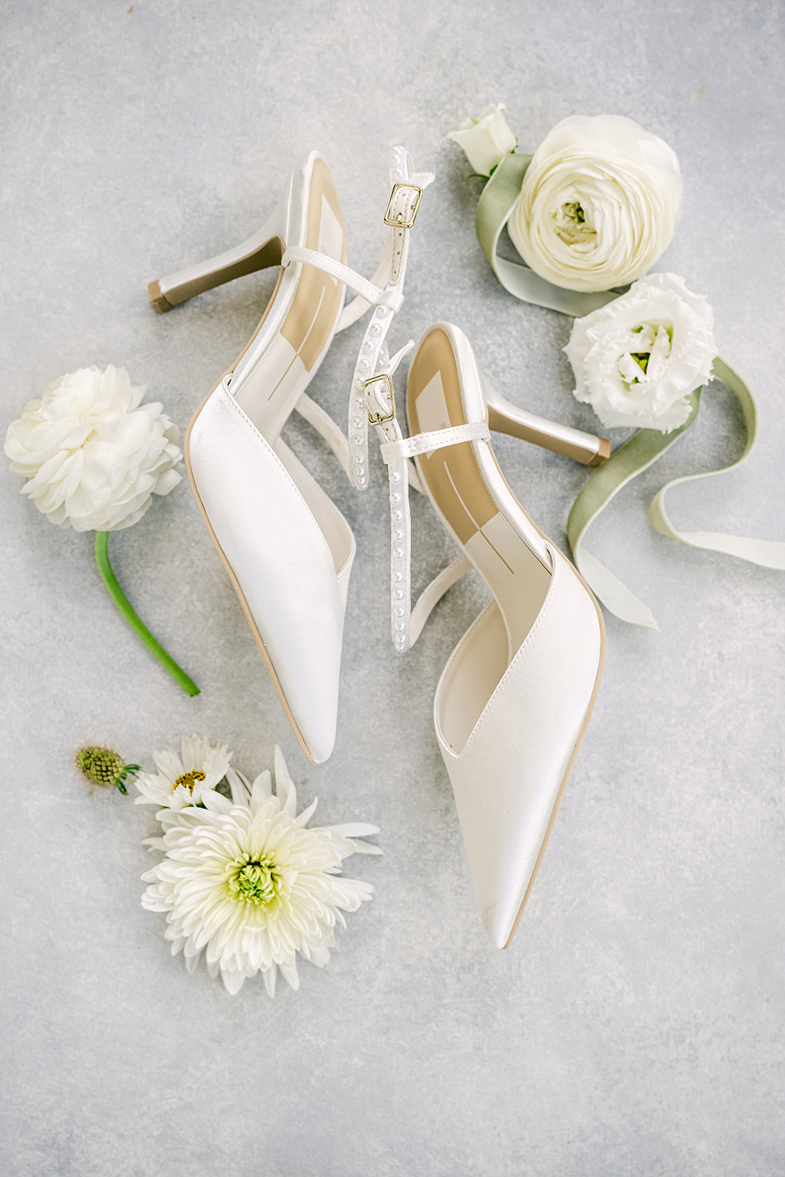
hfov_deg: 37.9
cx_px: 392
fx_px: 1144
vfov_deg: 54.4
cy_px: 588
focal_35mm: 35
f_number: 4
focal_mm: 35
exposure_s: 1/250
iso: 200
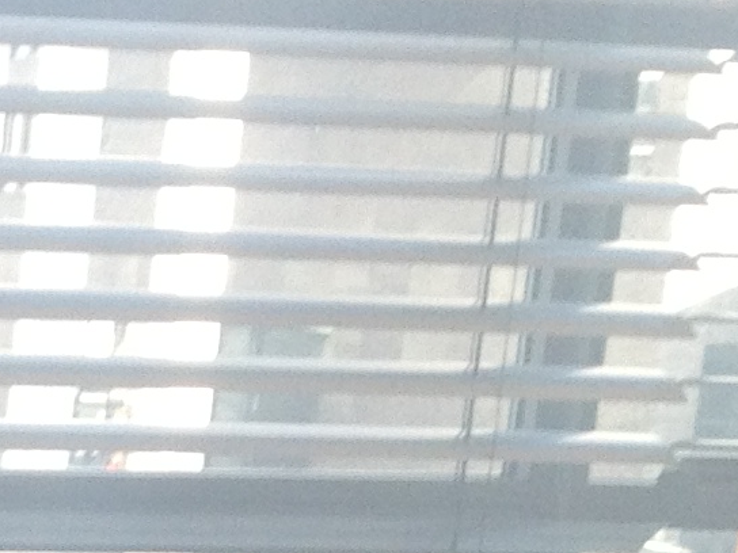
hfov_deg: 8.6
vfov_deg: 6.6
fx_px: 4477
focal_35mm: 210
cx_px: -1011
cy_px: 1449
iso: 64
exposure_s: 1/60
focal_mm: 4.28
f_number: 2.4
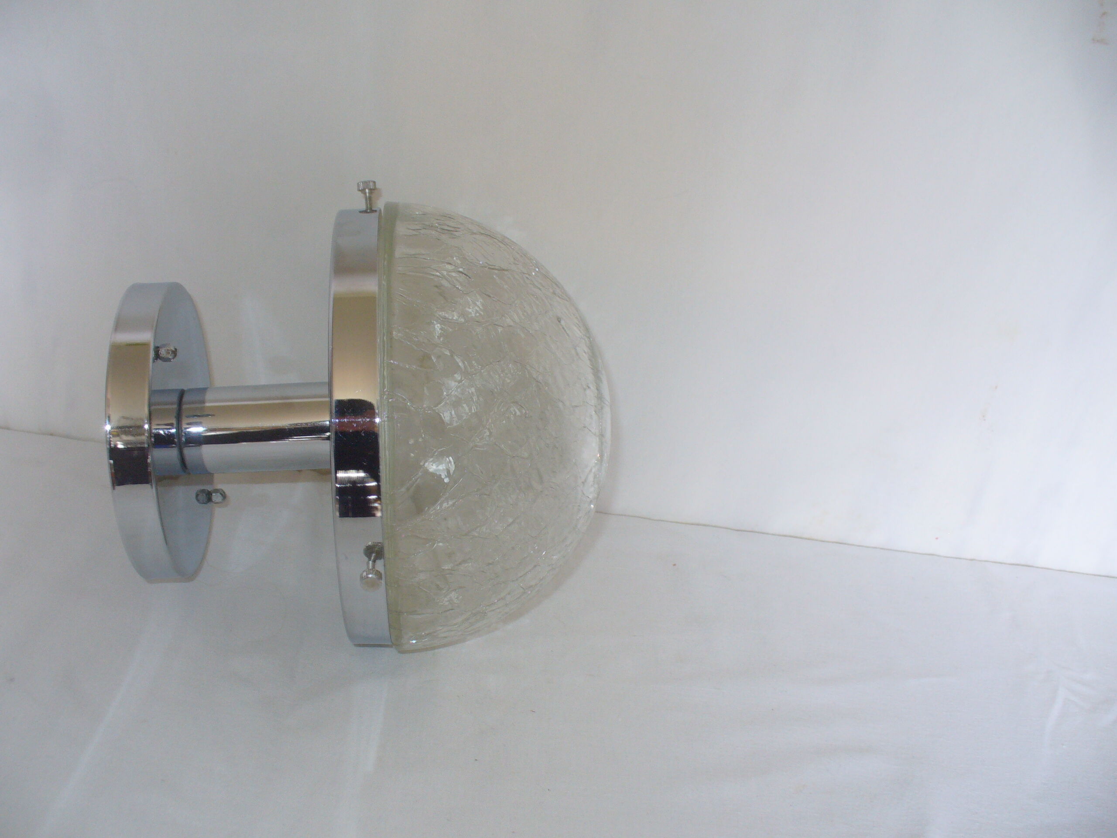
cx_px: 558
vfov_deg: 38.7
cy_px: 419
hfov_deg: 50.1
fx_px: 1194
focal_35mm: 37
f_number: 2.8
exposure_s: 1/10
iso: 100
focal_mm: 6.1
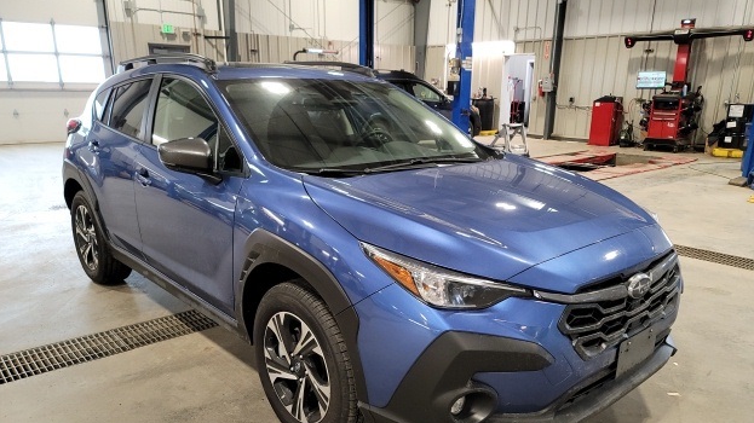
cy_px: 263
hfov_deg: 67.9
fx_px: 560
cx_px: 386
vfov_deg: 41.2
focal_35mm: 28
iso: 598
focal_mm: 7
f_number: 1.8
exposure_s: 1/60
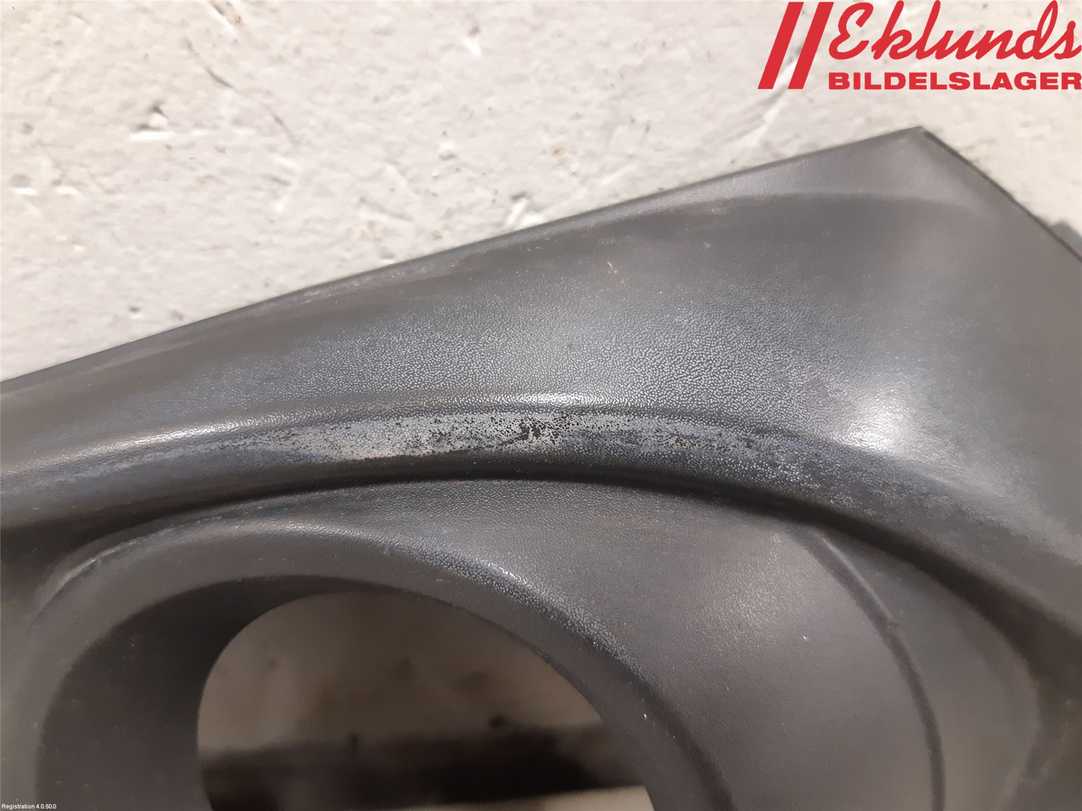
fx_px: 813
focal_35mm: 26
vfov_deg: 53.1
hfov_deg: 67.3
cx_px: 541
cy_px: 406
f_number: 1.7
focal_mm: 3.93
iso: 250
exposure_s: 1/25
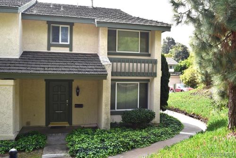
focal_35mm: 33
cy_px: 79
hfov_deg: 57.2
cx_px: 118
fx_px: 216
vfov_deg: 39.9
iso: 100
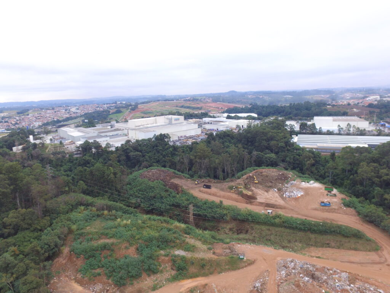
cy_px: 146
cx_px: 195
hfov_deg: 81.7
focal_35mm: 20
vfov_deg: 66.0
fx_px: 225
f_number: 2.8
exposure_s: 1/248
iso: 100
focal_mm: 3.61
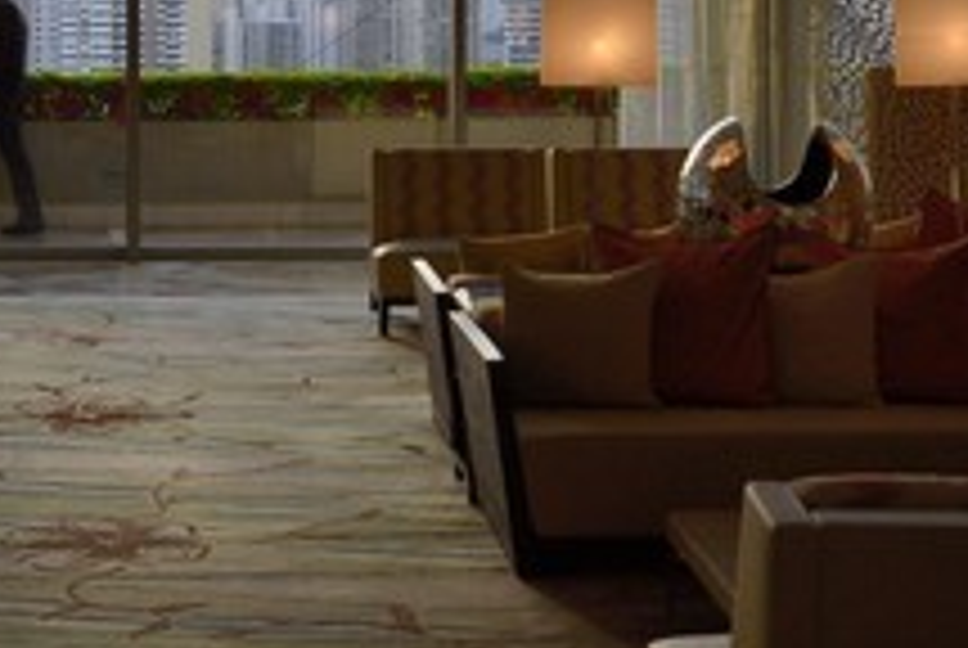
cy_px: 36
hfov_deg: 25.6
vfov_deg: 17.2
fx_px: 2100
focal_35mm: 78
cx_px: 225
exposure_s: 1/125
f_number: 13
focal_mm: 40
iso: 800
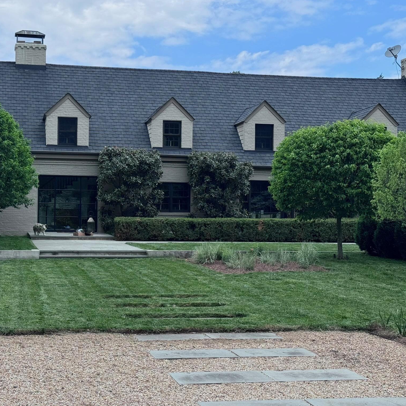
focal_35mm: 57
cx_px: 142
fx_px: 756
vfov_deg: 30.0
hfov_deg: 29.9
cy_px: 203
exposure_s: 1/3610
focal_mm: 6.76
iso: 64
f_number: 1.78
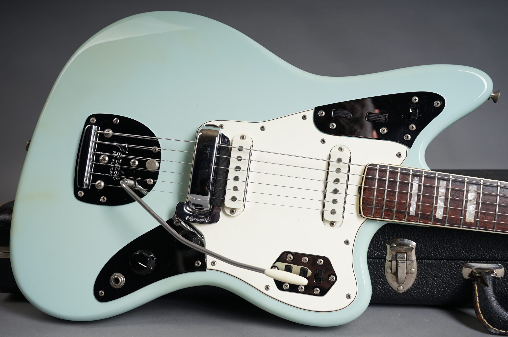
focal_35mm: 40
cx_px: 254
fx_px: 564
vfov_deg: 33.3
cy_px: 168
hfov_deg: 48.5
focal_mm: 40
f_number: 8
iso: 160
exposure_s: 1/160
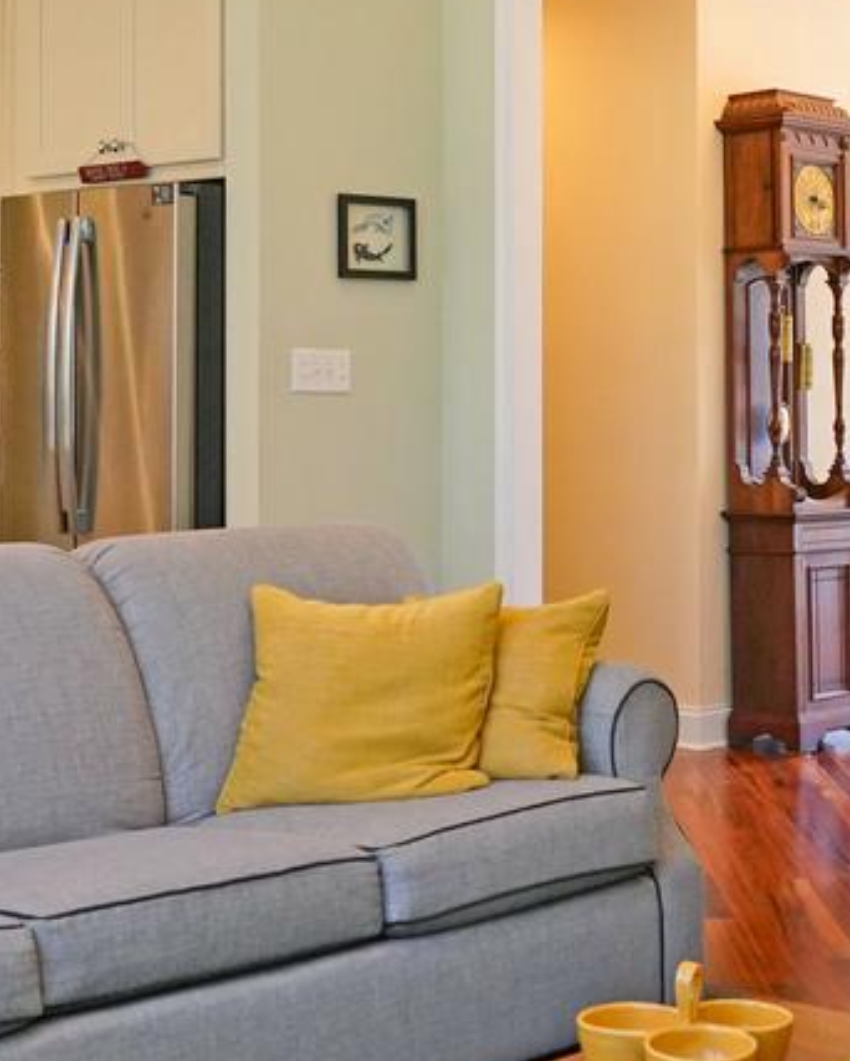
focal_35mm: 72
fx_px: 2262
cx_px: 634
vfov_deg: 26.3
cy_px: 353
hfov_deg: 21.1
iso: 1600
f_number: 4
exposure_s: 1/160
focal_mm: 16
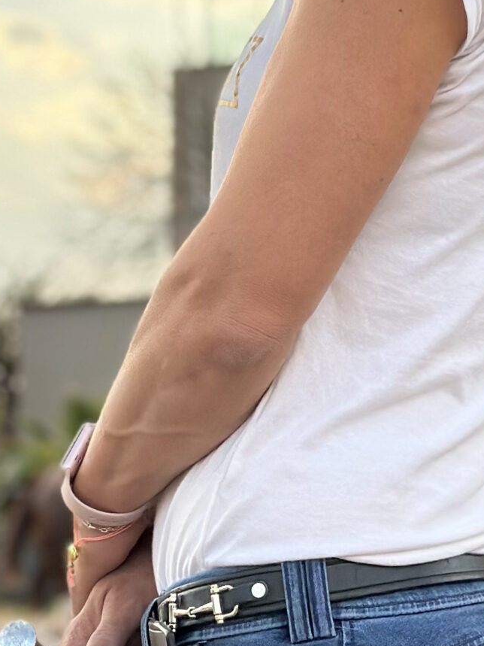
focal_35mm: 143
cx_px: 206
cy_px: 158
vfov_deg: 13.8
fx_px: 2667
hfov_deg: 10.4
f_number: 1.8
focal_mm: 6.9
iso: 80
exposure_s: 1/2809
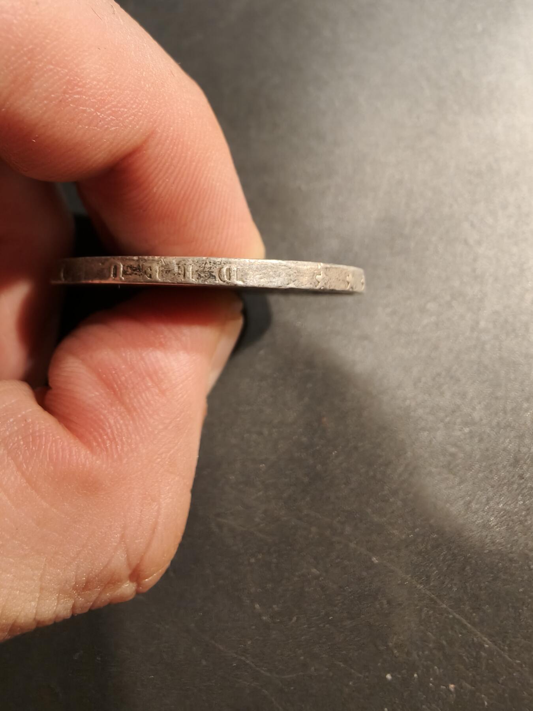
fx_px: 472
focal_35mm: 23
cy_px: 356
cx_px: 266
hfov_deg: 58.9
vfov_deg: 73.9
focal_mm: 2.32
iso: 250
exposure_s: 1/78.7
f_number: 2
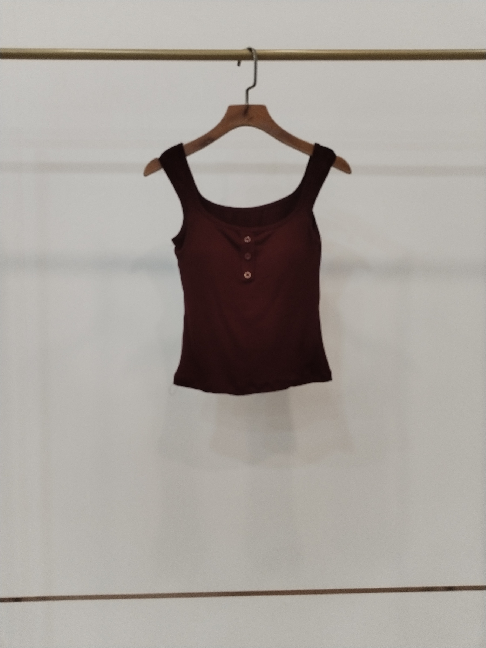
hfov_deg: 48.2
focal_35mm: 29
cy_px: 324
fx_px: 543
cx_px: 243
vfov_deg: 61.7
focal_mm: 4.75
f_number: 1.8
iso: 228
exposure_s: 1/60
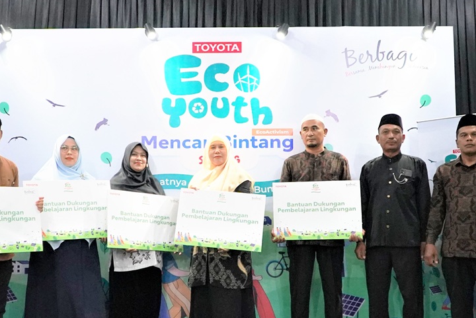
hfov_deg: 43.5
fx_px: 595
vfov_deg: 29.8
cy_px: 182
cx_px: 206
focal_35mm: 45
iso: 4000
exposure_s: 1/160
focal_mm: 18
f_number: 4
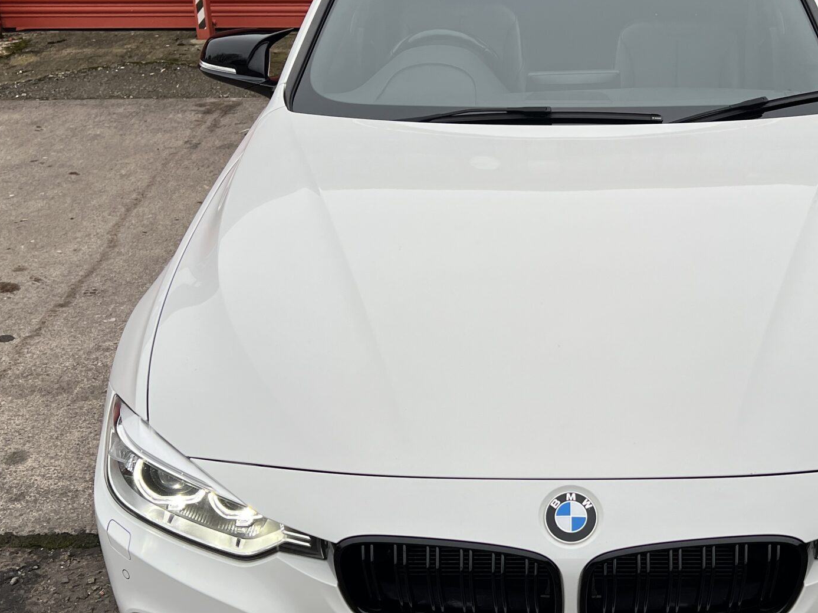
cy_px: 318
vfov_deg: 30.3
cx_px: 559
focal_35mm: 48
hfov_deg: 39.1
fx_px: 1134
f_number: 1.5
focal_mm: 5.7
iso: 50
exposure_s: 1/569
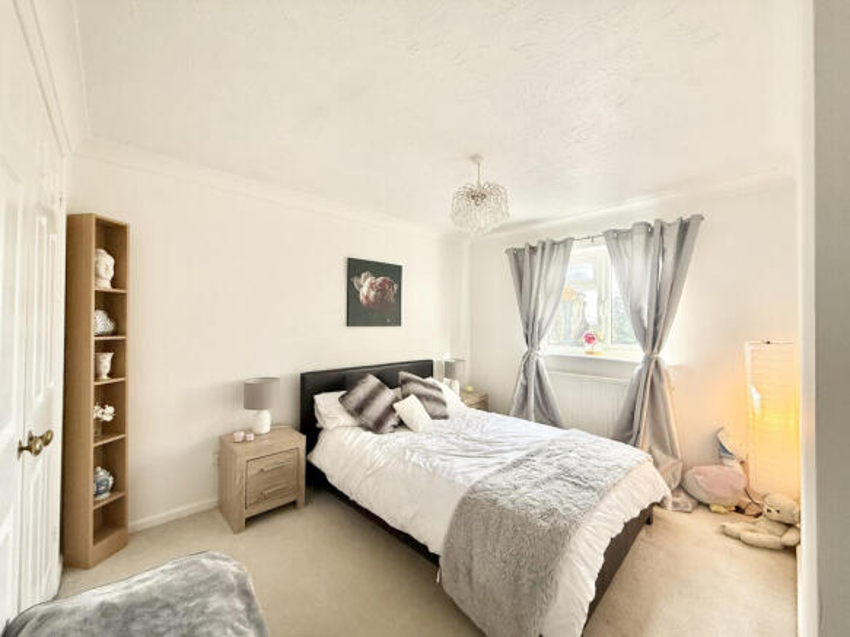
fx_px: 344
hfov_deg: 102.1
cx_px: 425
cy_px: 318
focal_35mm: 14
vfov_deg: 85.7
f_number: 2.2
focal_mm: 2.22
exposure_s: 1/99
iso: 125
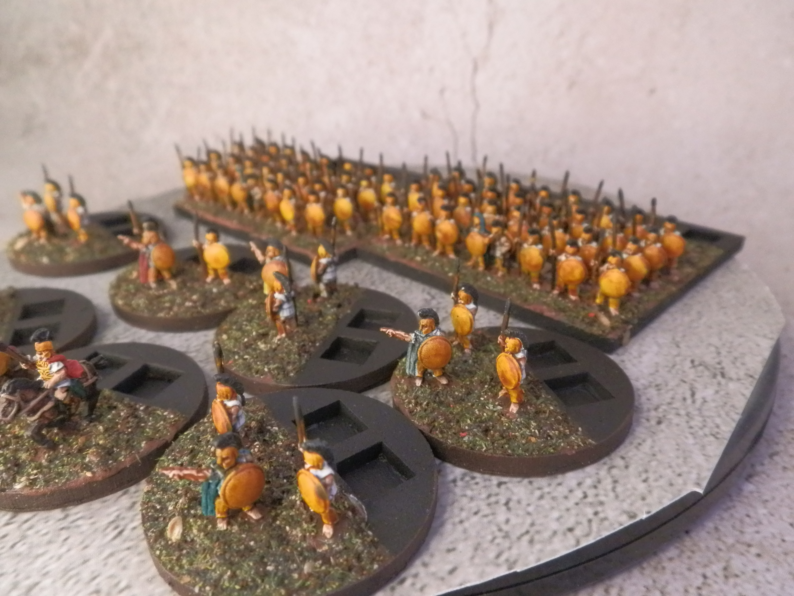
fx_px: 642
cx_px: 397
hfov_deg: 63.4
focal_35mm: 28
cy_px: 298
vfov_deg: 49.7
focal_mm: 5
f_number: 3.1
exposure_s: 1/125
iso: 400
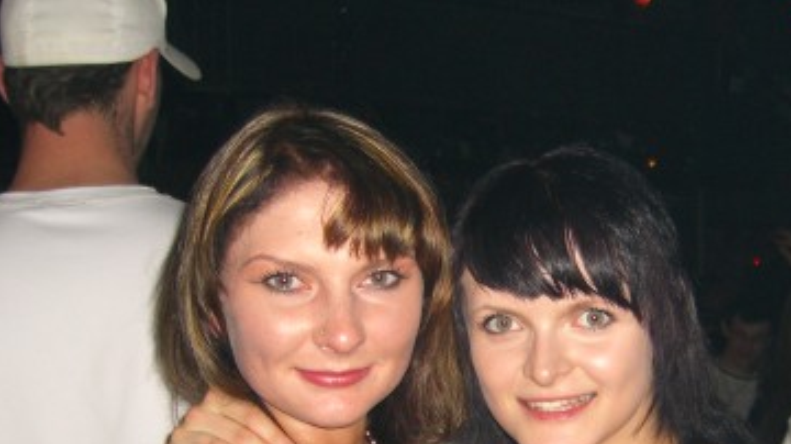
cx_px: 552
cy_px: 457
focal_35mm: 69
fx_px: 1446
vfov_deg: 17.0
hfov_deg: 30.3
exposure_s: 1/60
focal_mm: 7.9
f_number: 2.8
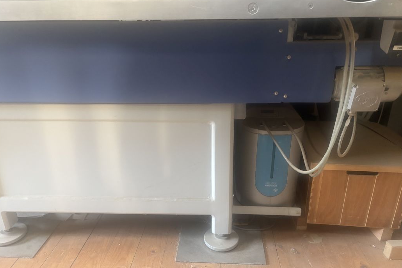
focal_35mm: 28
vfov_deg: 46.4
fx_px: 313
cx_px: 203
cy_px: 146
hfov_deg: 65.5
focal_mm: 5.96
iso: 500
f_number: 1.6
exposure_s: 1/60
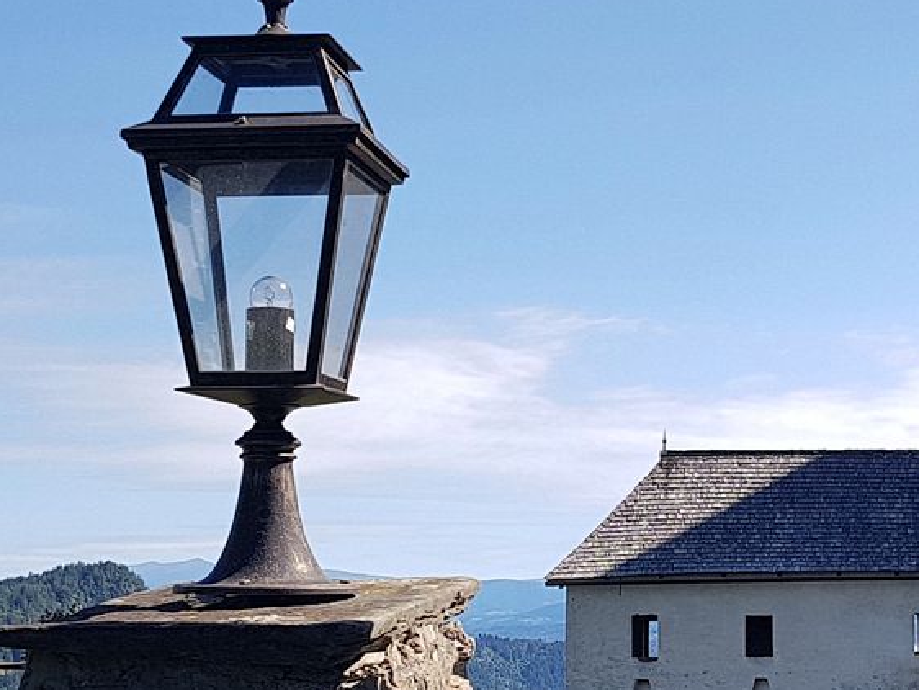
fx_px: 1965
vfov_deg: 19.8
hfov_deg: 26.2
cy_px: 463
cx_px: 621
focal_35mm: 74
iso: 50
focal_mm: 4.2
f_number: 1.7
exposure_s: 1/1624
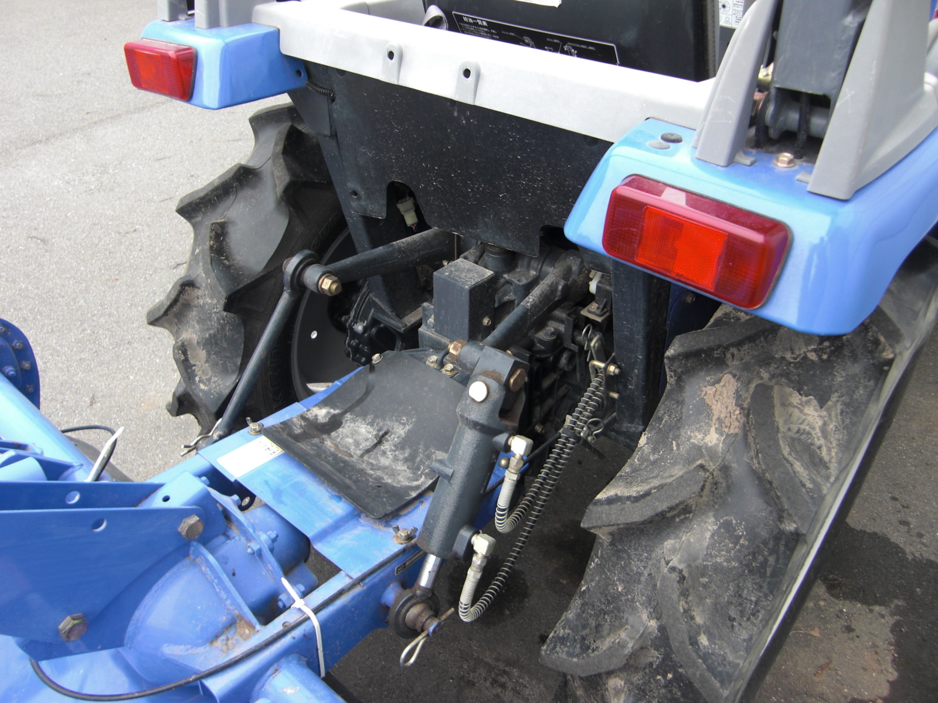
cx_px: 469
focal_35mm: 28
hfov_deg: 63.4
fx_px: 759
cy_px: 352
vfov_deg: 49.7
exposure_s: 1/100
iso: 50
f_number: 2.6
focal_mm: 4.9
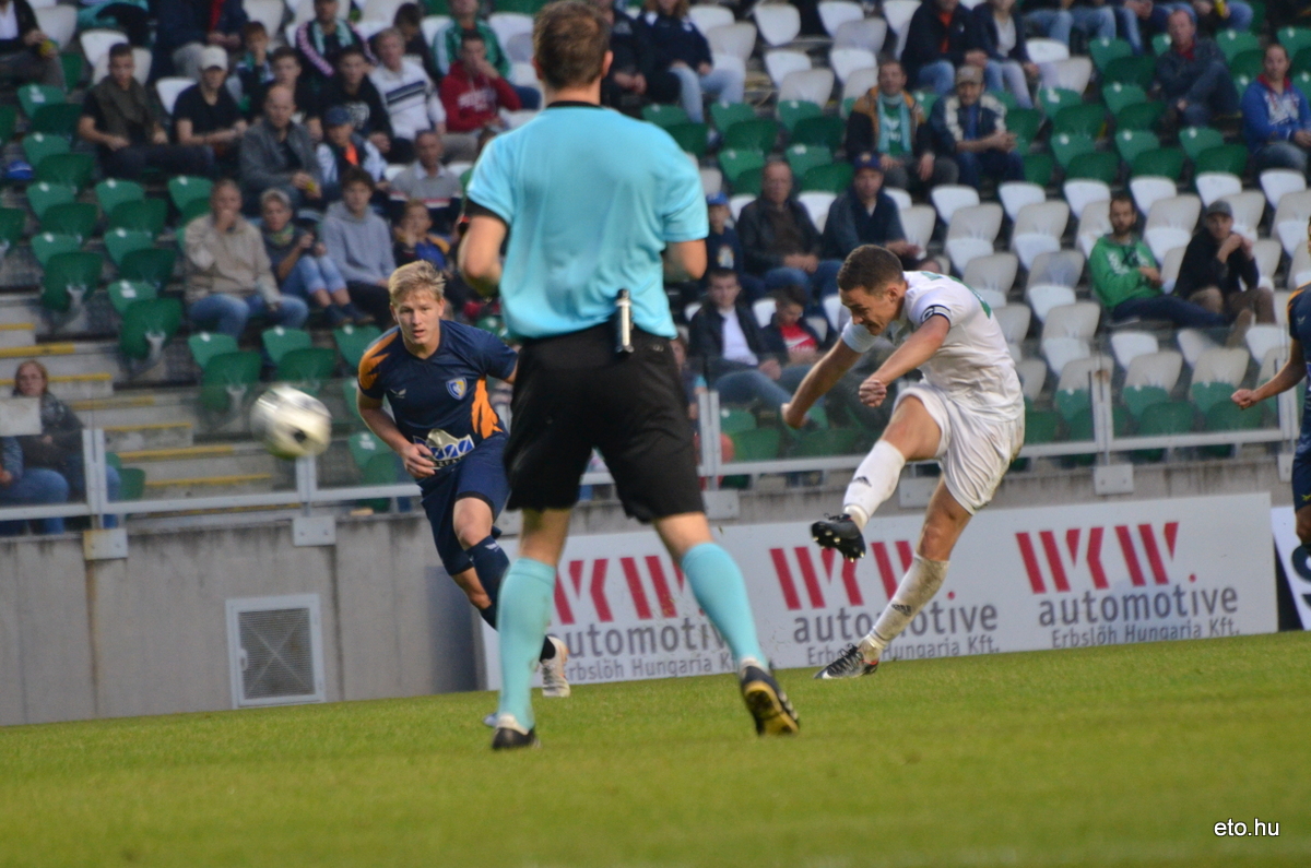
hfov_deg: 4.6
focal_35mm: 450
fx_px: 16355
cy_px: 434
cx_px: 656
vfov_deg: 3.0
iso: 1600
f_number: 5.6
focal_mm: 300
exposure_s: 1/320
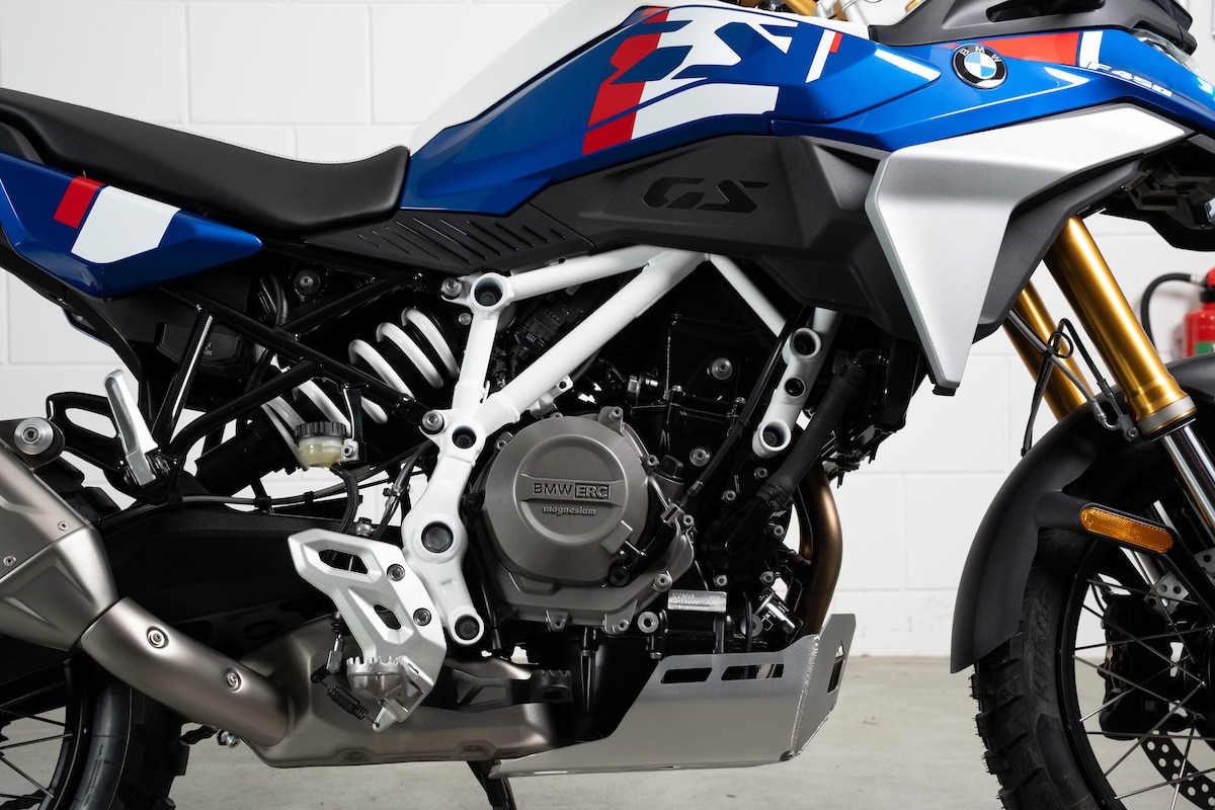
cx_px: 608
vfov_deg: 22.6
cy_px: 405
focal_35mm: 60
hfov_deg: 33.4
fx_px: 2025
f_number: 8
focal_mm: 60
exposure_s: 1/30
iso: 2000
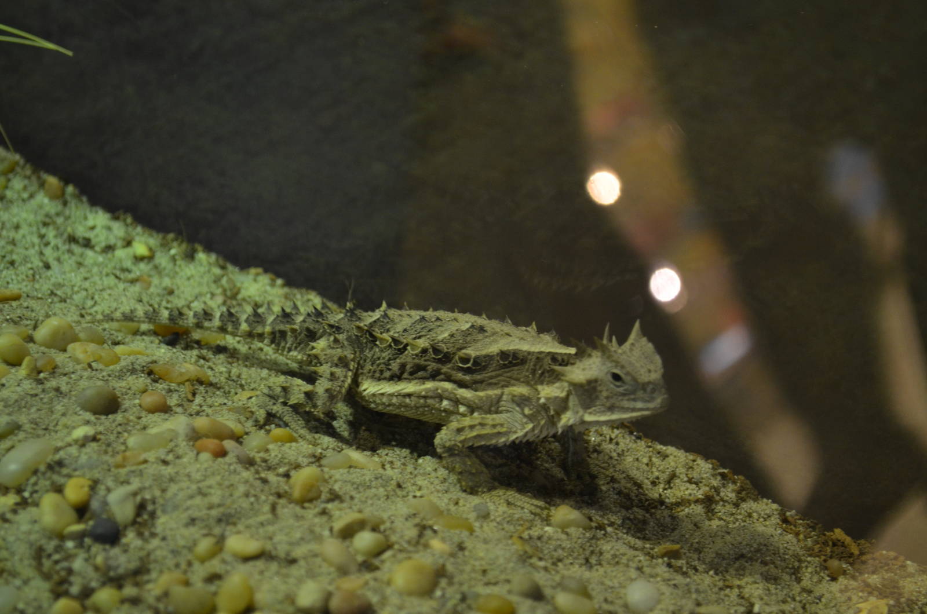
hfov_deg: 24.7
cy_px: 307
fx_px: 2120
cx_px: 464
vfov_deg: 16.5
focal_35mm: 82
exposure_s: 1/30
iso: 900
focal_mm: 55
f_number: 5.6
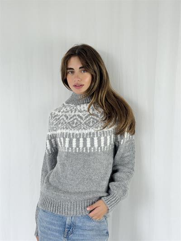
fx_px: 335
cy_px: 120
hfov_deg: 30.3
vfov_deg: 39.6
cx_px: 90
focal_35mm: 48
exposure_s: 1/100
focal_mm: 6.76
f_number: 1.78
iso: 64
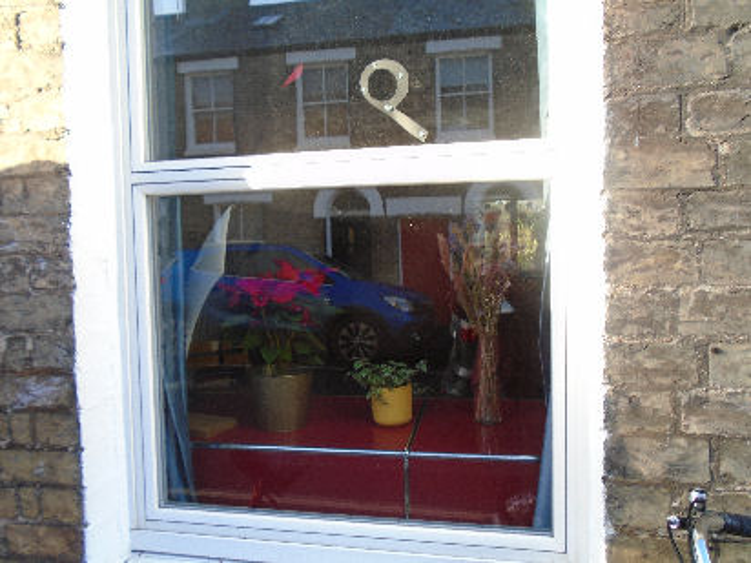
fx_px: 564
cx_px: 376
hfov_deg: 67.3
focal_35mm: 26
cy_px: 282
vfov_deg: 53.1
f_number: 3.2
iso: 100
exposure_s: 1/100
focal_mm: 4.6
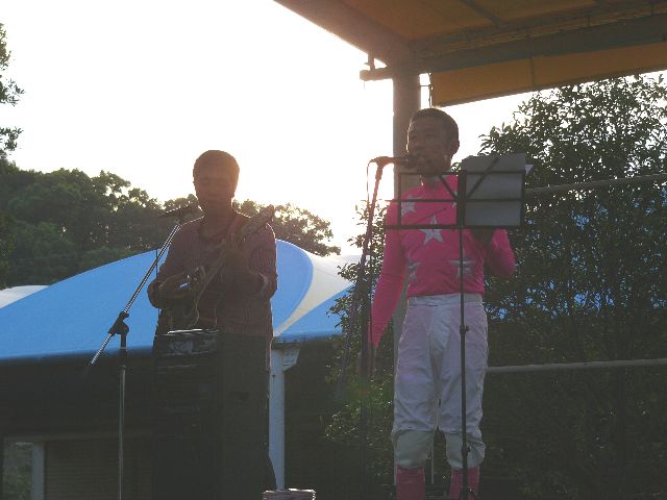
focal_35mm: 113
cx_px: 334
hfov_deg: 17.4
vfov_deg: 13.1
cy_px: 250
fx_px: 2177
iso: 50
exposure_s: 1/500
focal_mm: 18.9
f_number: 4
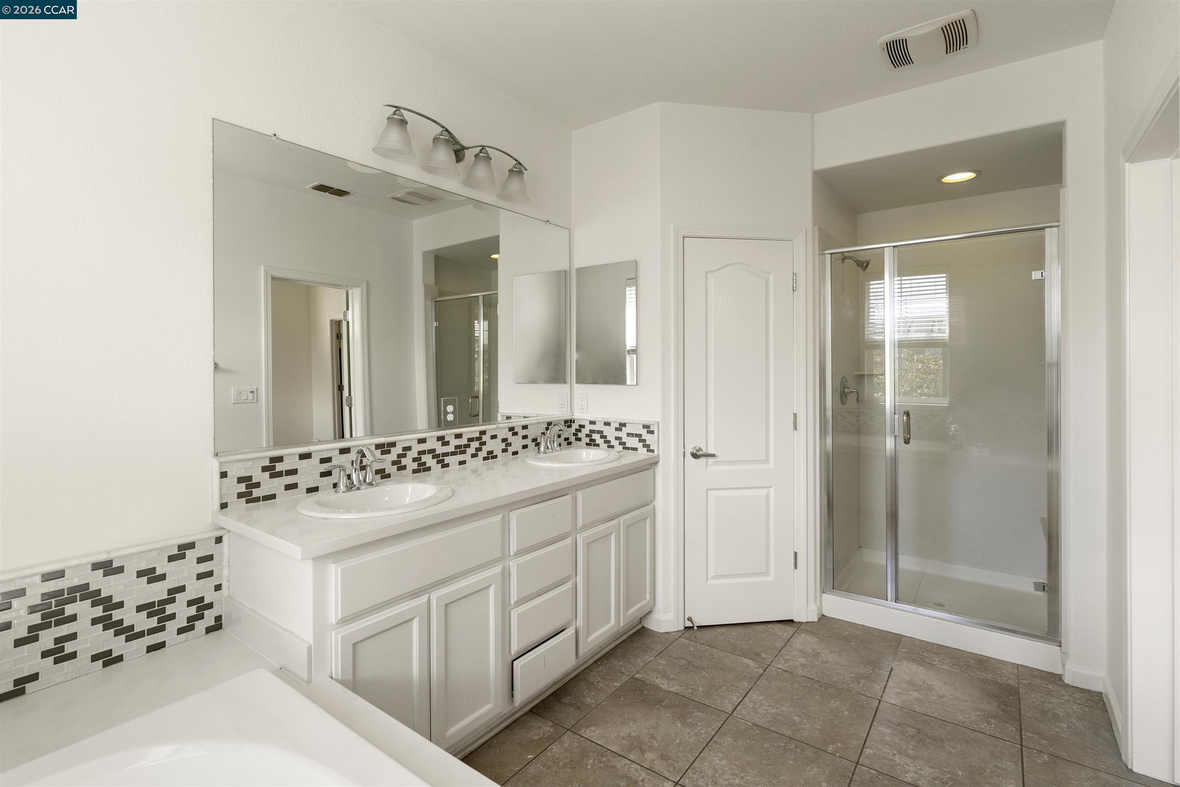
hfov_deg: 96.7
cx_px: 590
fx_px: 524
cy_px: 394
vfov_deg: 73.7
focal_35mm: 16
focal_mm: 16
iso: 100
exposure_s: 1/20
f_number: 8
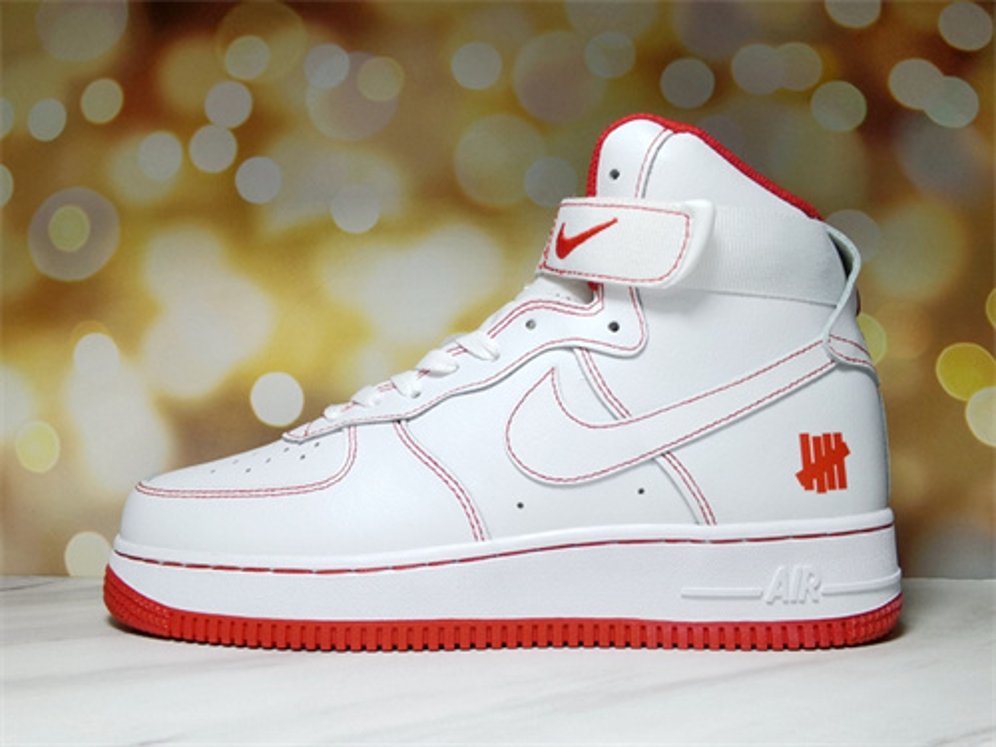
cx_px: 498
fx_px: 777
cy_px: 374
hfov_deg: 65.3
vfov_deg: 51.4
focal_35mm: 27
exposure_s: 1/365
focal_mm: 2.26
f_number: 2.2
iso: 50
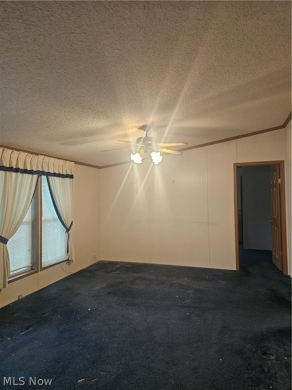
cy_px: 195
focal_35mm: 23
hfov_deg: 58.9
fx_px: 259
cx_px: 146
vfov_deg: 73.9
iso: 400
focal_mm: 6.3
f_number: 1.7
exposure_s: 1/120
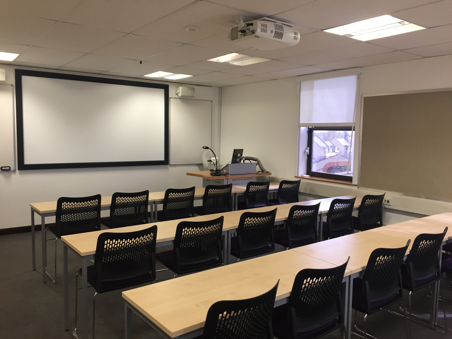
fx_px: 379
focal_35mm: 29
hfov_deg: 61.7
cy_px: 170
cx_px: 226
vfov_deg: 48.2
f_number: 2.2
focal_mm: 4.15
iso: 50
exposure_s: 1/33
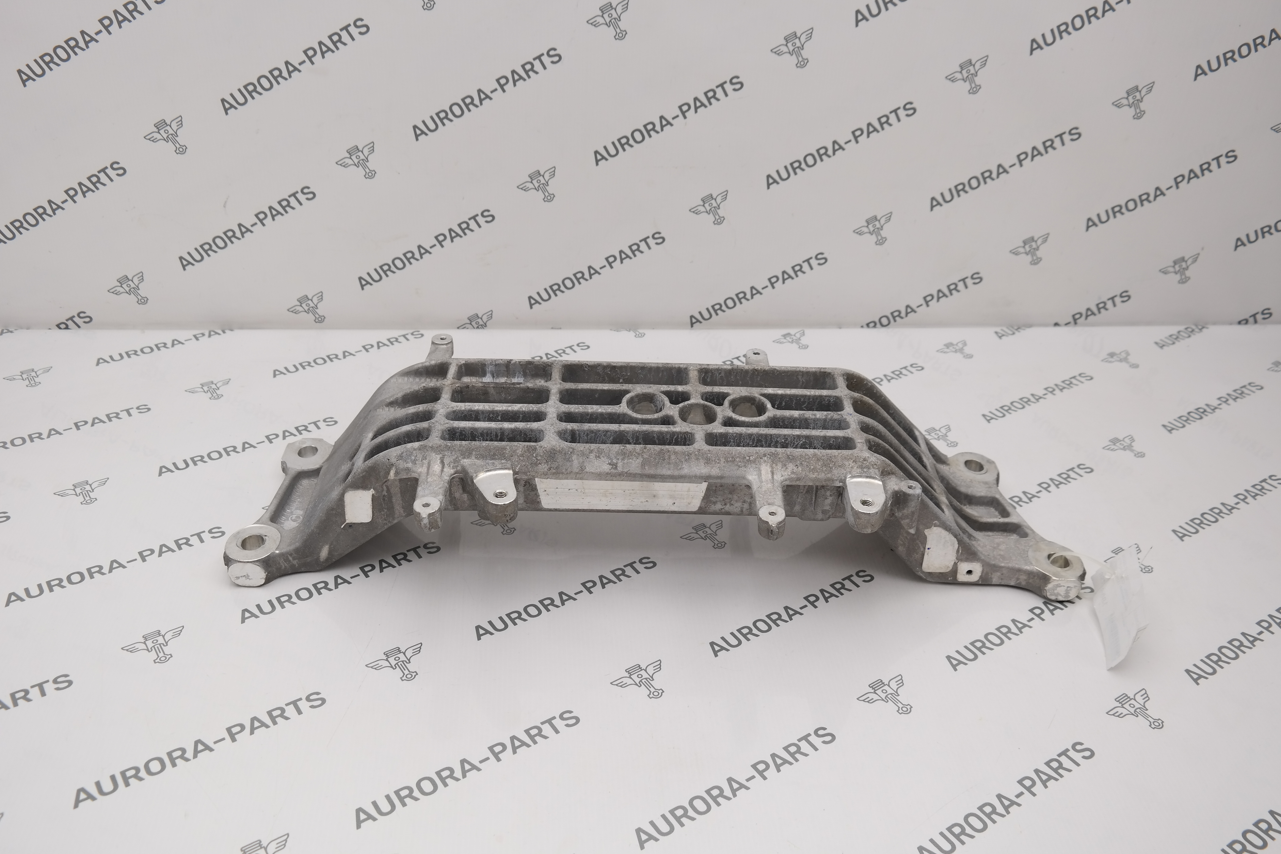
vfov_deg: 42.3
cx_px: 648
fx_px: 1103
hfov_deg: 60.3
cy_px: 430
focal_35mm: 31
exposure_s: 1/125
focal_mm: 20
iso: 100
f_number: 4.5
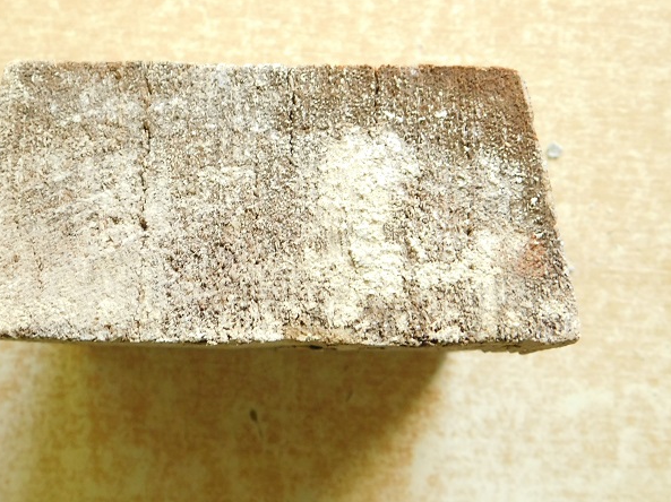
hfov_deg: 35.3
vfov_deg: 27.0
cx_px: 240
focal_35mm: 54
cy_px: 208
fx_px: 1046
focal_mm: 7.1
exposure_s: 1/30
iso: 280
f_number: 3.6
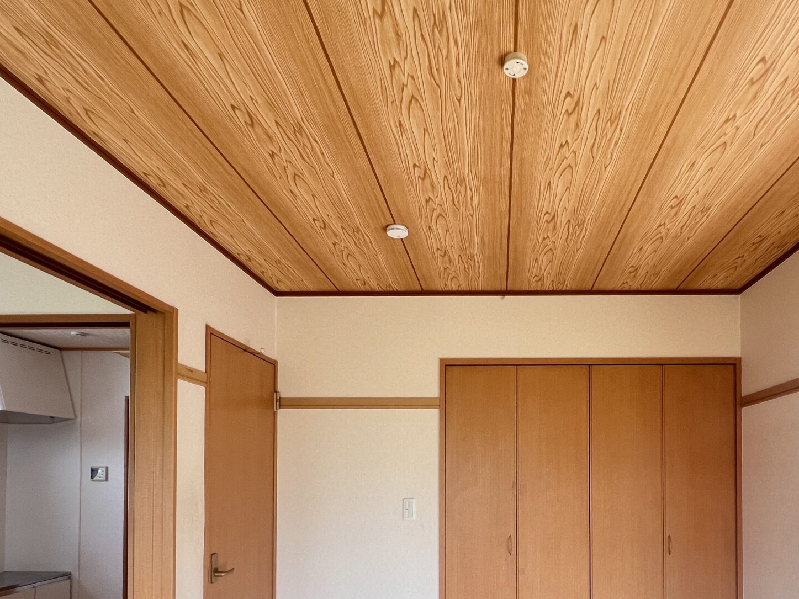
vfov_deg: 55.4
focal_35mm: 23
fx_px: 531
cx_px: 496
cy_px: 465
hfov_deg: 72.8
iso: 100
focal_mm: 1.57
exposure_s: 1/99
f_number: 1.8
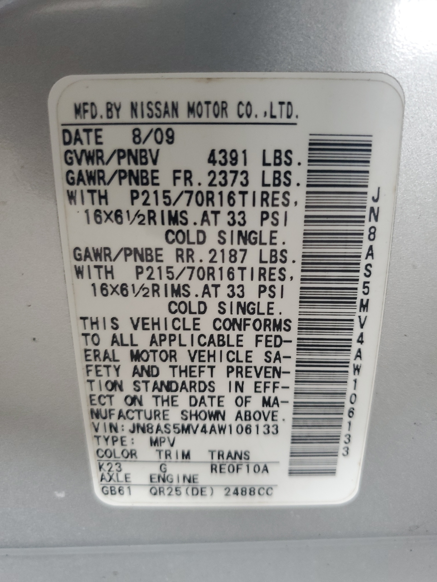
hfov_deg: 53.1
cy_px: 291
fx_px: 438
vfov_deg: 67.3
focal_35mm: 26
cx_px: 218
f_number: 1.5
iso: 96
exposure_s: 1/60.2
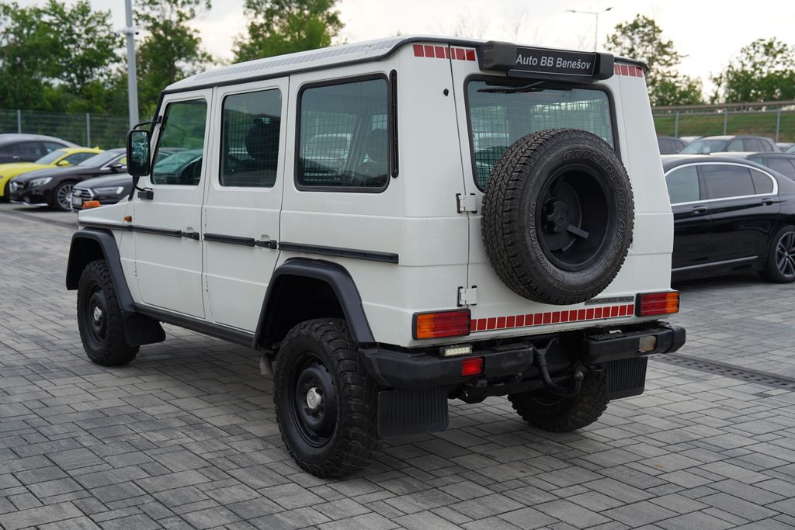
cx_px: 398
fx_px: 994
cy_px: 265
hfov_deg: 43.6
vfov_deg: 29.9
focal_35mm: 45
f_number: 4
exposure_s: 1/100
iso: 100
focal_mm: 45
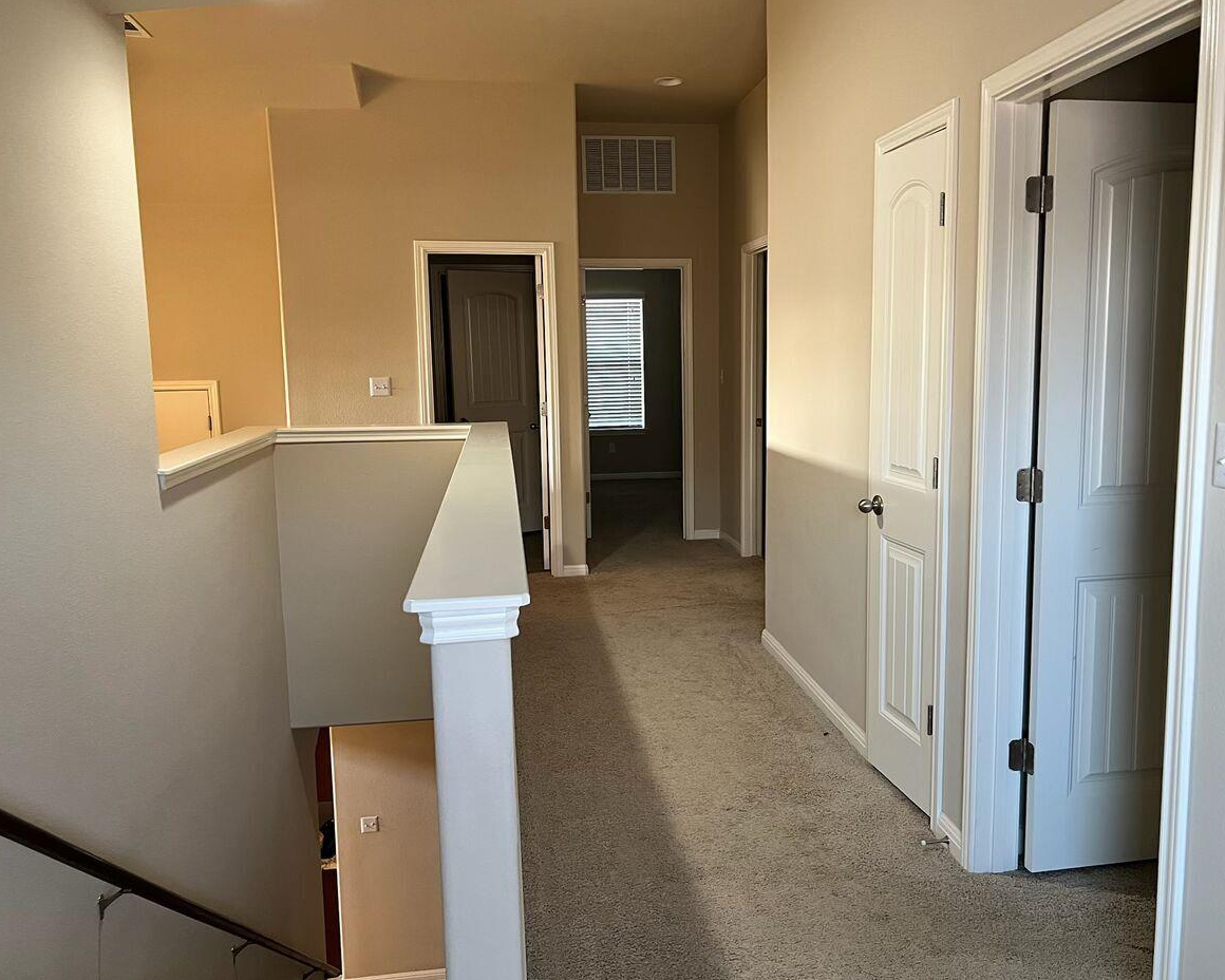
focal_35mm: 28
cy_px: 476
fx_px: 1015
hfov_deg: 62.1
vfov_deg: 51.5
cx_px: 670
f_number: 1.5
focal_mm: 5.7
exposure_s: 1/60
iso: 200
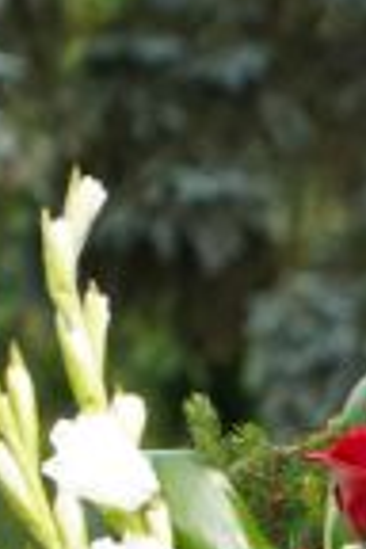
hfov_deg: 1.4
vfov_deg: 2.2
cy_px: 1188
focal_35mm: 942
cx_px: 2299
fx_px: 14364
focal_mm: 104
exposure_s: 1/200
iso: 100
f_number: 5.6
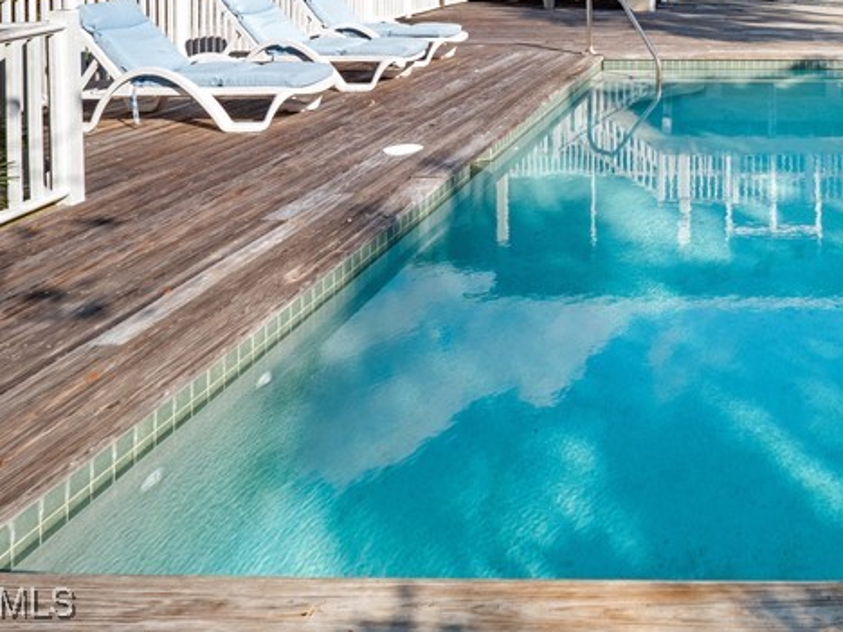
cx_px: 776
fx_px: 852
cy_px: -49
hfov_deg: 46.8
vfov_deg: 35.4
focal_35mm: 35
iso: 200
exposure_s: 1/160
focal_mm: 8
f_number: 7.1
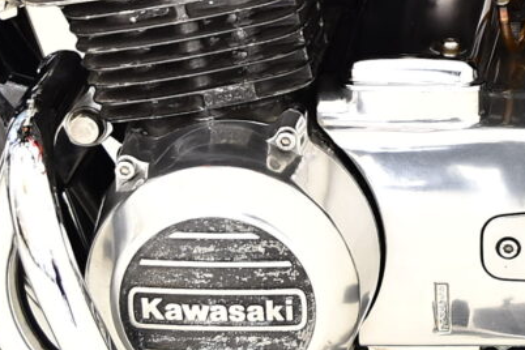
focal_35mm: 172
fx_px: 2508
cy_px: -12
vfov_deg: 7.9
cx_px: 565
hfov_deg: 11.8
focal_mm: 24
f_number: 4
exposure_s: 1/13
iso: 160
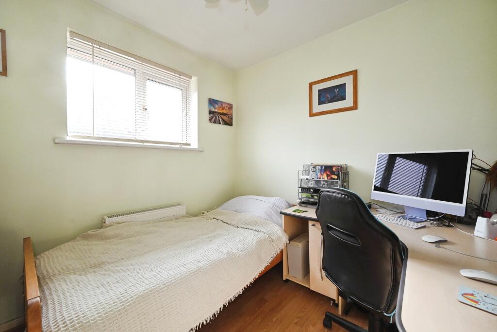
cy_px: 166
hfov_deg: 104.2
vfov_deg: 81.2
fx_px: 193
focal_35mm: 14
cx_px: 248
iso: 1000
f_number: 8
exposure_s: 1/160
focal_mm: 14
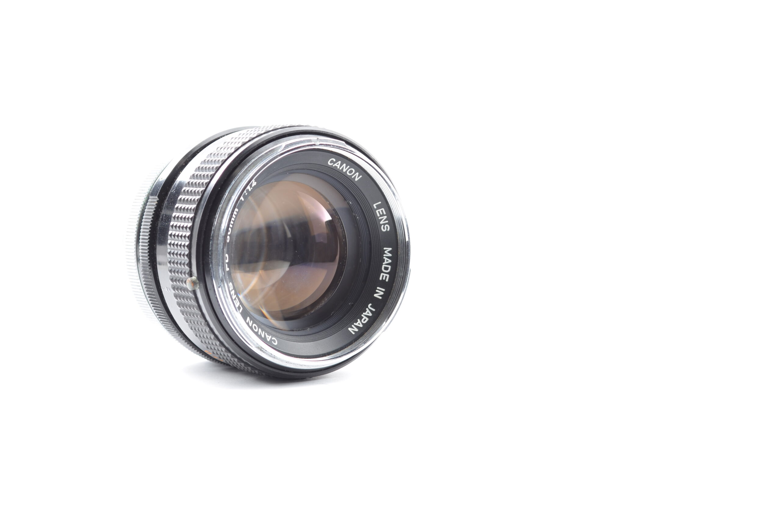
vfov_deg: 18.8
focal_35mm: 72
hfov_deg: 28.1
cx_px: 390
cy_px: 259
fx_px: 1559
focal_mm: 48
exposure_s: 1/60
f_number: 9
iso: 100
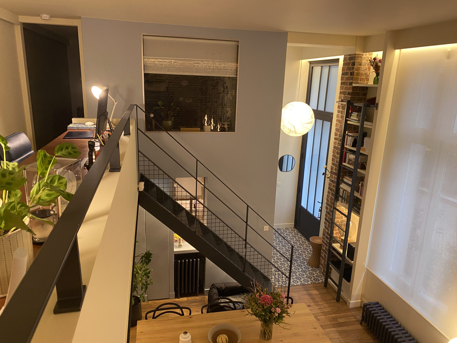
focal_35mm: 26
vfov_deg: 53.1
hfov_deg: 67.3
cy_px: 172
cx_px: 228
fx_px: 343
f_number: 1.8
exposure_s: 1/50
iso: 200
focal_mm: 4.25
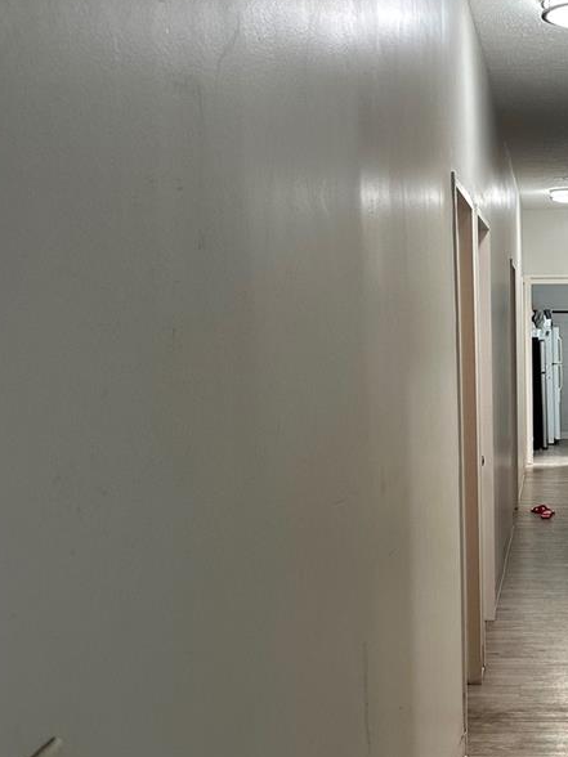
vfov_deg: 38.3
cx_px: 546
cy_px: 528
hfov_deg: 28.2
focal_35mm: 49
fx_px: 1072
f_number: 1.78
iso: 200
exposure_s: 1/120
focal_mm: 6.86
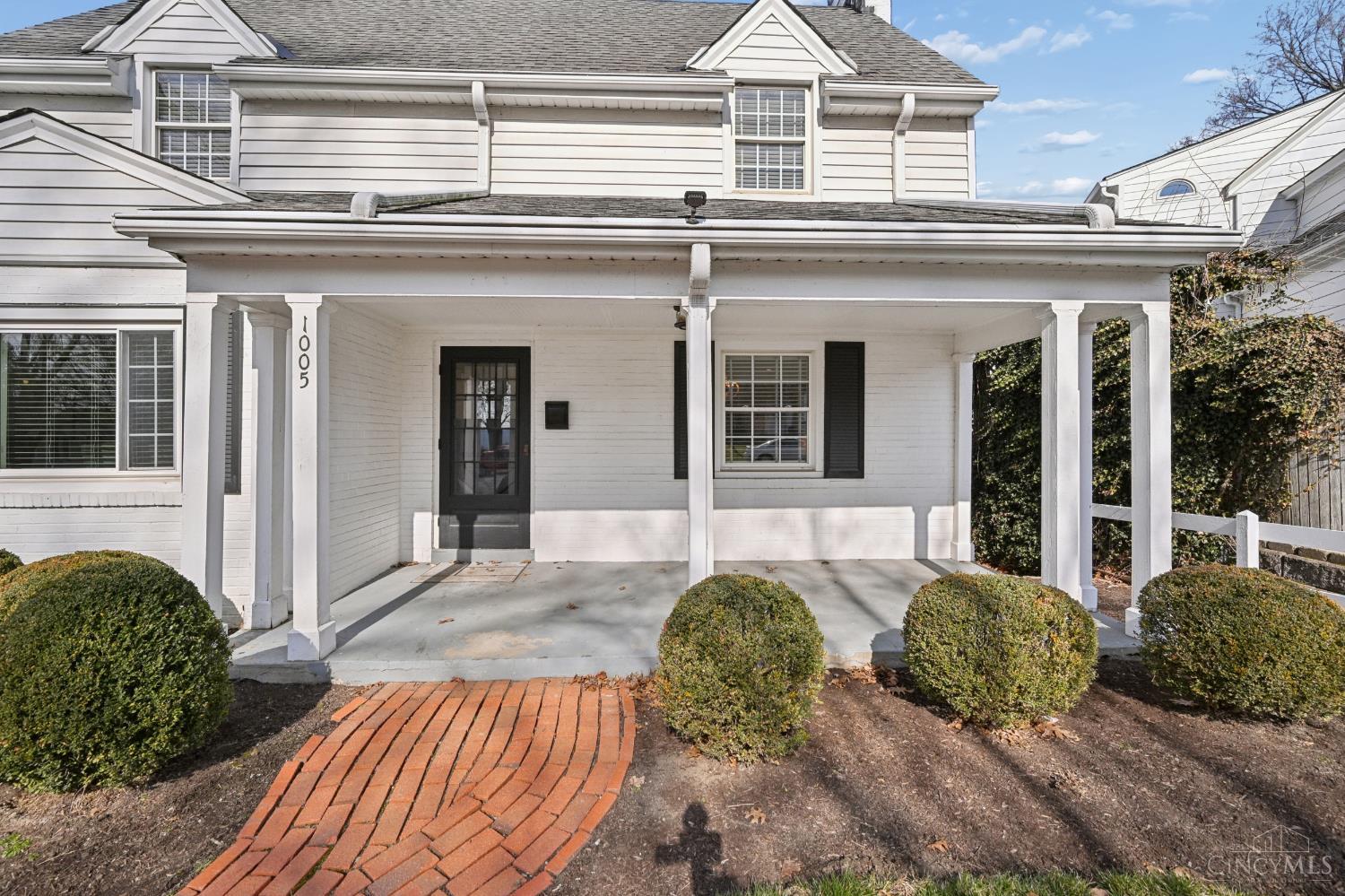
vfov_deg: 77.3
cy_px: 448
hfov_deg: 100.4
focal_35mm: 15
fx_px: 560
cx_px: 672
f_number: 8
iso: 400
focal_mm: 15
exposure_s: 1/1250
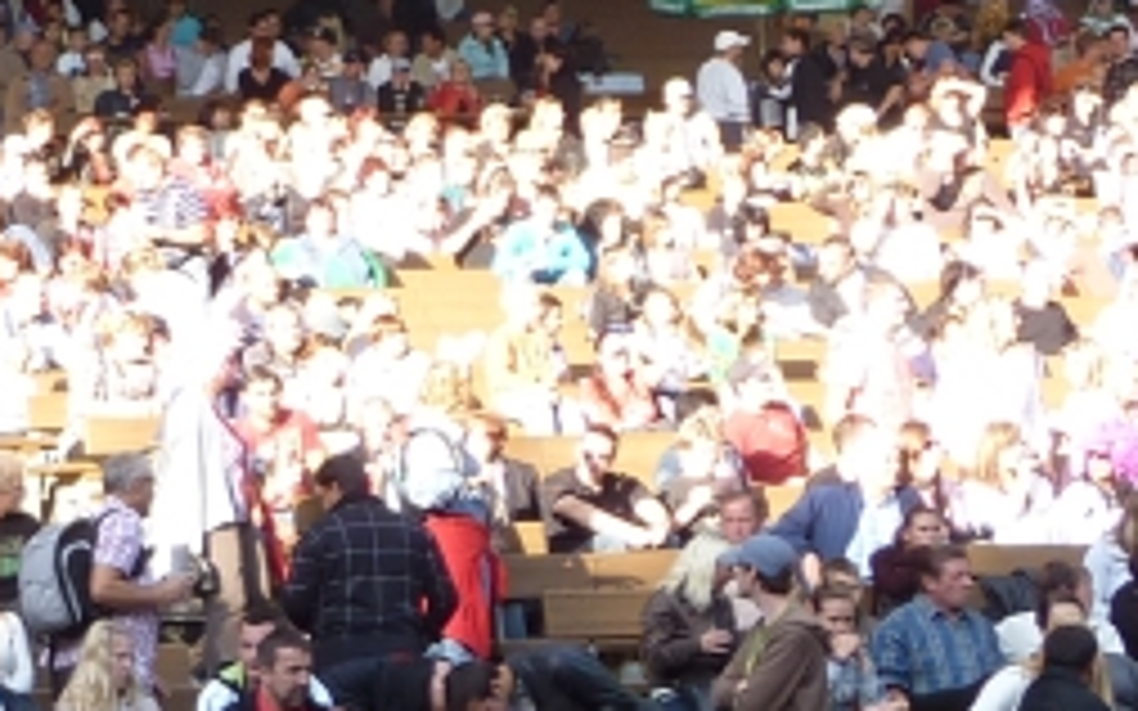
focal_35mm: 176
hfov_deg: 11.2
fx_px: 5457
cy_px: 212
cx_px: -859
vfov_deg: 7.4
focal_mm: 6.9
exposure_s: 1/100
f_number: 3.7
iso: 80
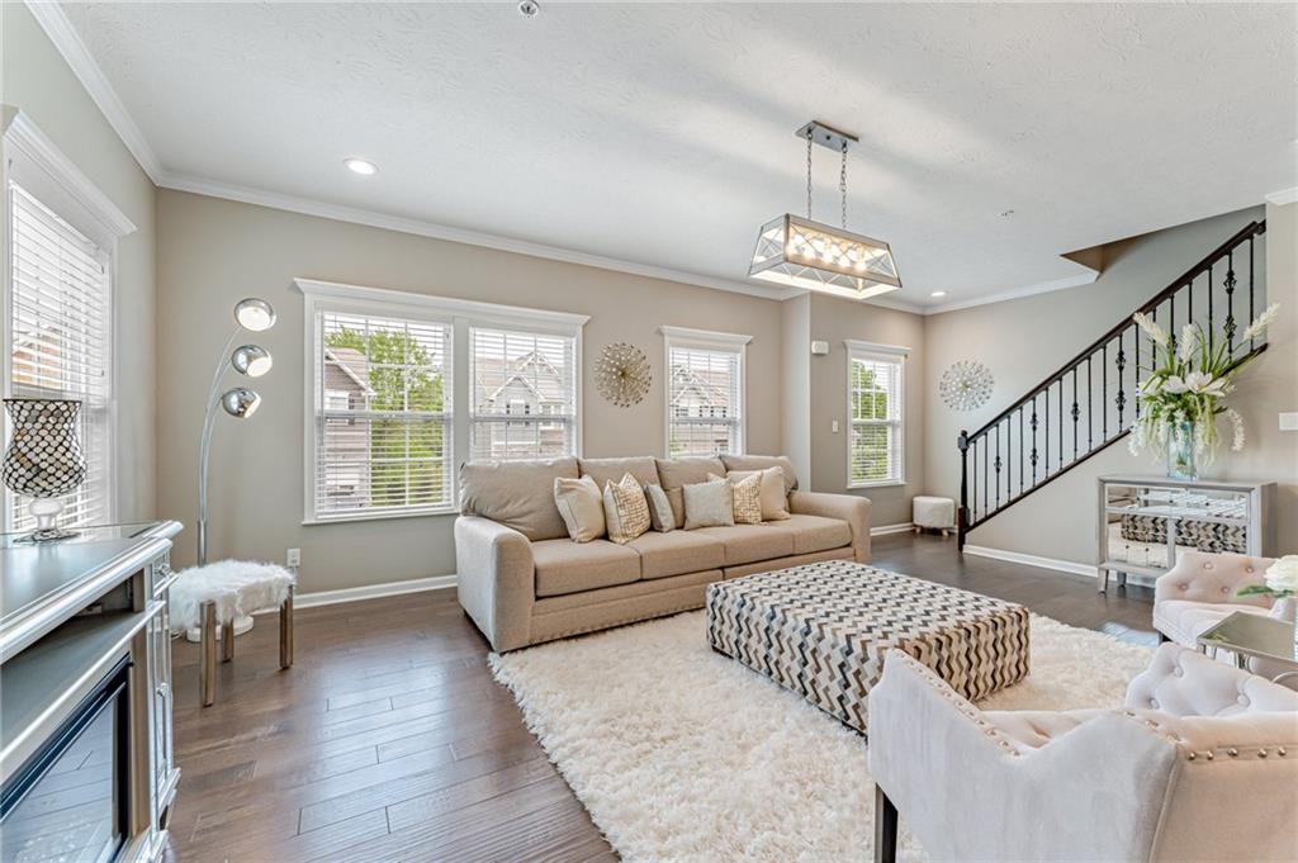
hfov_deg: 104.3
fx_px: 504
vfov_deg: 81.1
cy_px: 432
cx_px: 649
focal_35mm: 14
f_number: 11
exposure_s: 1/320
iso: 500
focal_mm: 14
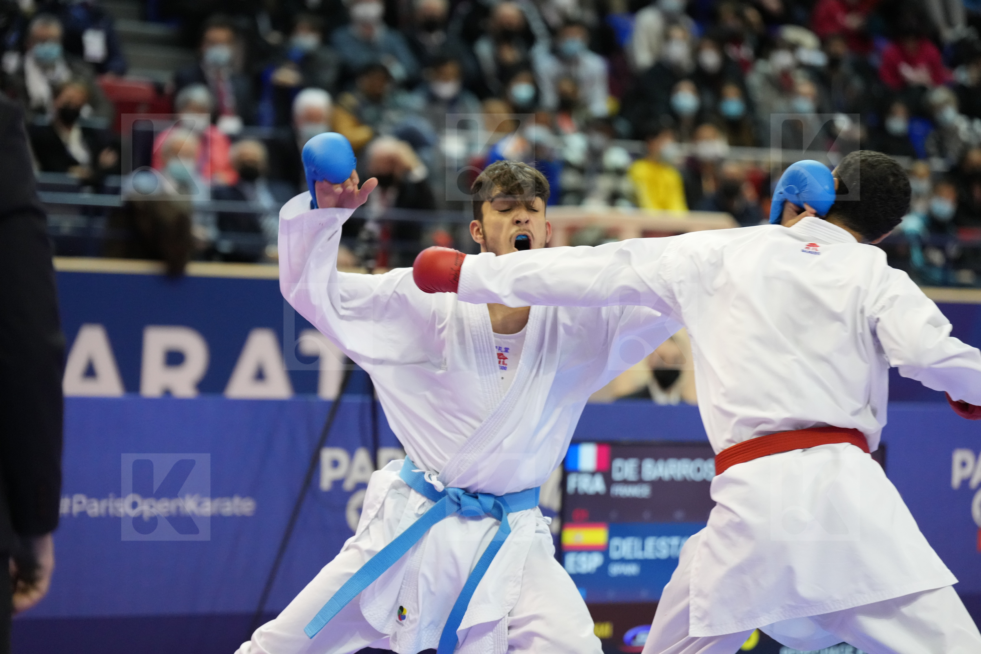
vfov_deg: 10.2
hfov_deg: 15.3
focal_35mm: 134
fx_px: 3651
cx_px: 490
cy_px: 327
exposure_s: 1/1000
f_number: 2.8
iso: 5000
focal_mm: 134
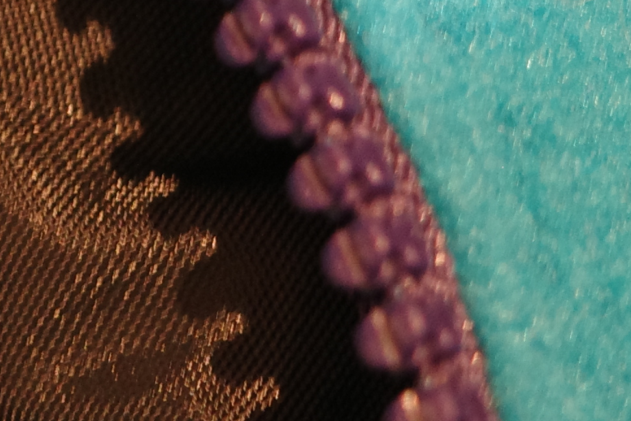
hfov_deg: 8.3
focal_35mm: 247
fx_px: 4329
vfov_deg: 5.4
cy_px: -448
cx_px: -62
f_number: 3.5
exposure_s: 1/3.33
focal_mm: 26
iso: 640
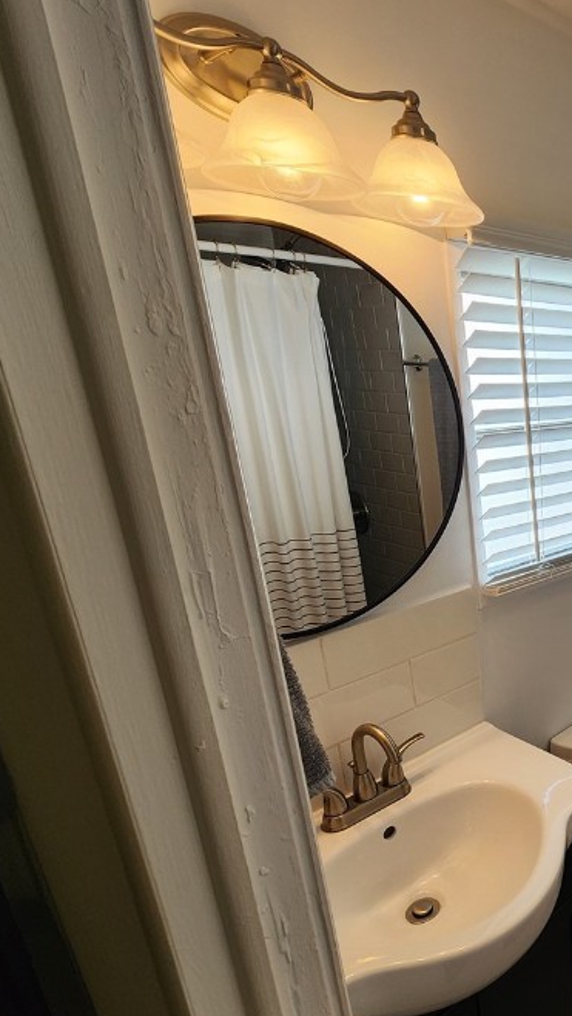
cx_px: 686
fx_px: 593
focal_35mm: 22
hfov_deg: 38.3
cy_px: 558
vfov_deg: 81.0
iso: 50
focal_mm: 2.2
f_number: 2.2
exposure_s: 1/127
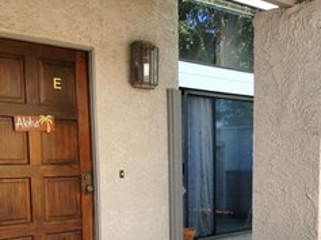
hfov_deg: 39.8
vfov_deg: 30.1
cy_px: 193
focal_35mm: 47
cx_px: 225
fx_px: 435
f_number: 1.7
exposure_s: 1/520
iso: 50
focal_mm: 4.2
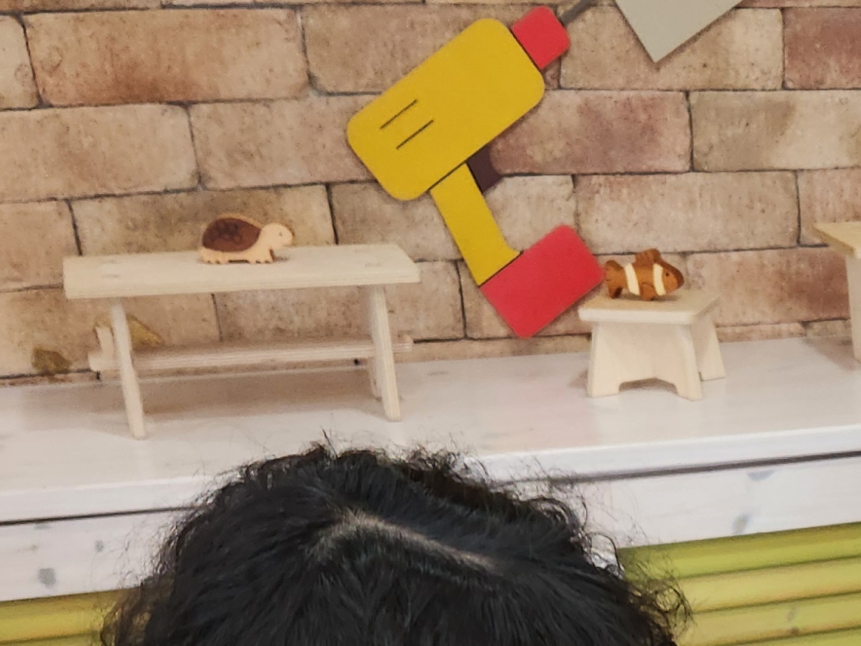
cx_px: 1082
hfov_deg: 22.0
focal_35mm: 81
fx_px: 2015
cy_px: 872
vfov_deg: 17.0
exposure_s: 1/120
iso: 160
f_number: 1.8
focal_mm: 5.4
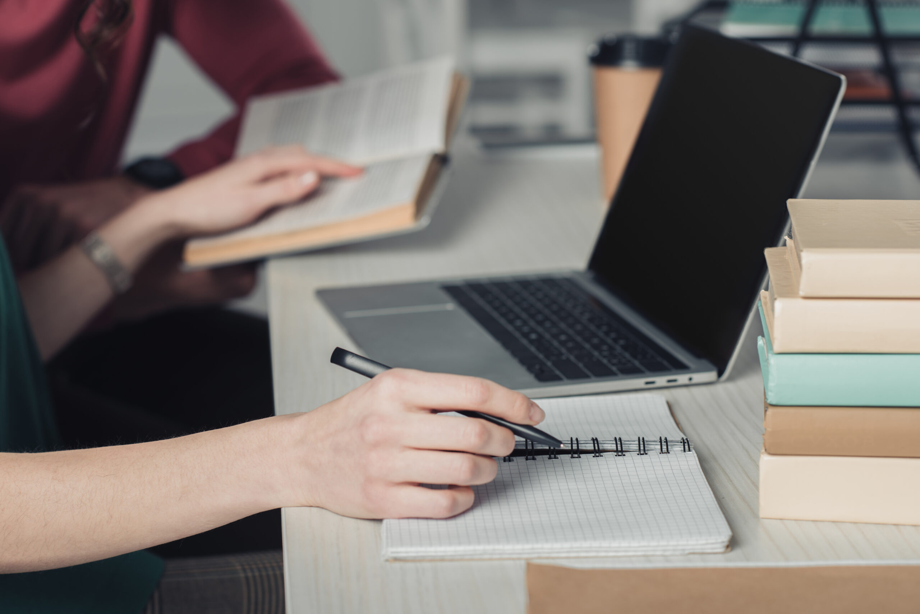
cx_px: 460
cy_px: 307
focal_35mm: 85
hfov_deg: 23.9
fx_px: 2173
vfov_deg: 16.1
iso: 125
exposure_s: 1/200
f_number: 4
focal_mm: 85
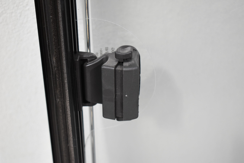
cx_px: 122
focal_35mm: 57
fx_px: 386
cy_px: 82
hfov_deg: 35.1
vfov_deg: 23.8
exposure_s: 1/125
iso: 1100
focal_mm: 38
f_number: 4.8
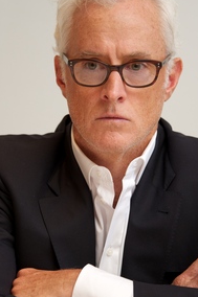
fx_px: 1421
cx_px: 102
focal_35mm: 172
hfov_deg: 8.0
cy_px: 154
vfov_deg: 12.0
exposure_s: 1/60
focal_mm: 122
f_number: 5.6
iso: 500
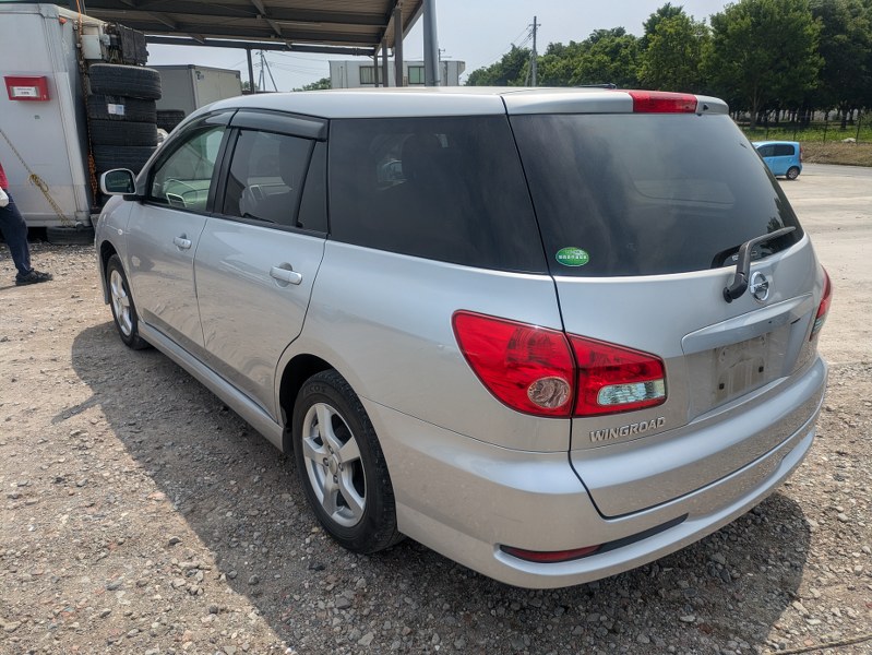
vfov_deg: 54.9
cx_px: 436
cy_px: 328
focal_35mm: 25
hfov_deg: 69.4
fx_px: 630
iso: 43
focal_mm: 5.43
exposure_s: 1/2538
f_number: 1.89
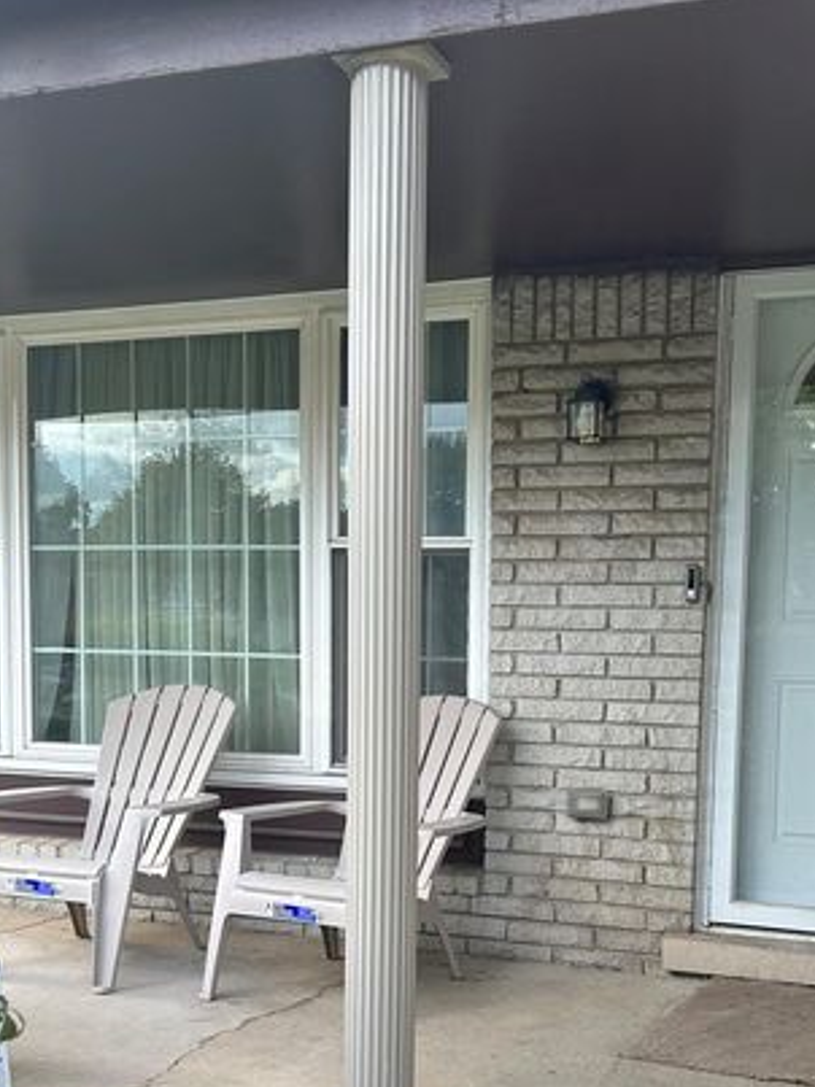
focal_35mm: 43
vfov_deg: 43.0
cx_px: 518
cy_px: 765
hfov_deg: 33.4
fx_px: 1351
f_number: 1.5
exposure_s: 1/389
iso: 50
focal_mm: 5.7
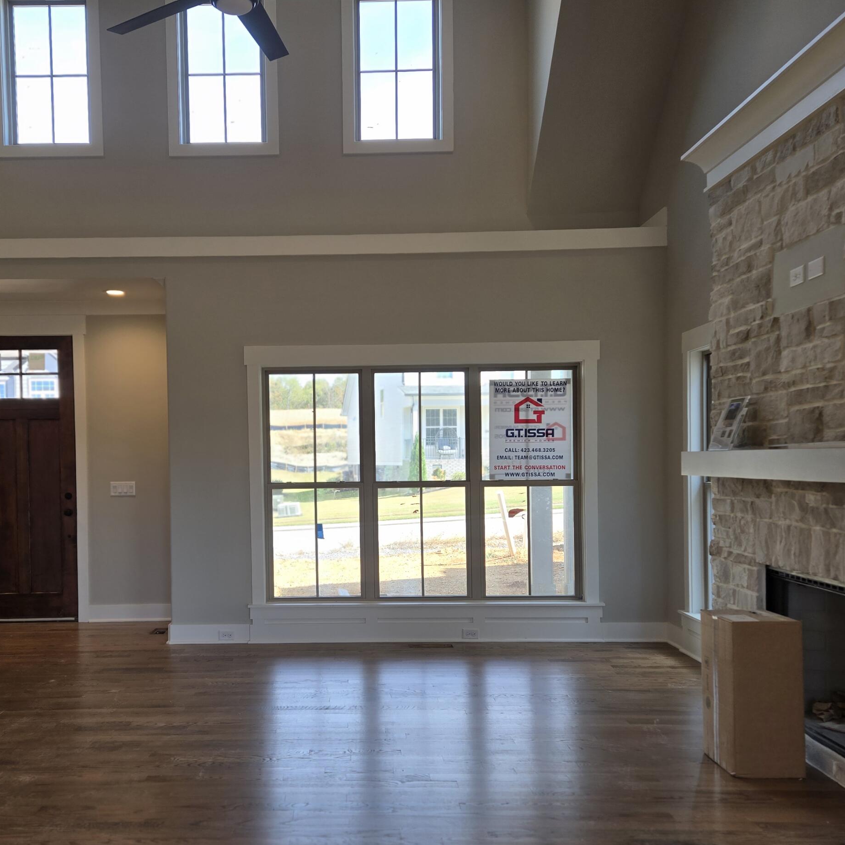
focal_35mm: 33
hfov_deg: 49.4
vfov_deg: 49.6
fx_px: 911
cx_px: 339
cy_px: 483
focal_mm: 5.4
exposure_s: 1/247
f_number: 1.8
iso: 25
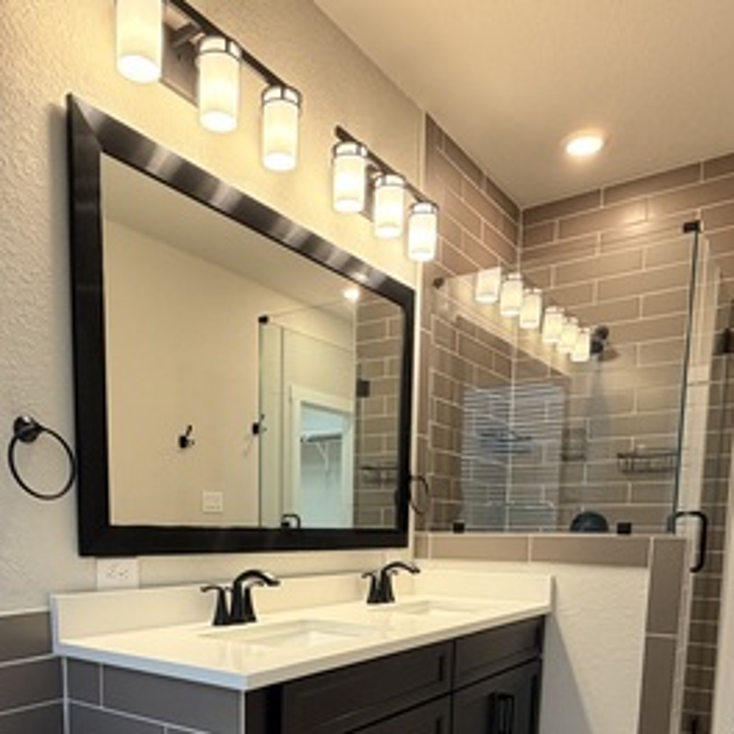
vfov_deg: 49.7
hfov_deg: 53.8
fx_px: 720
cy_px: 623
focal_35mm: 30
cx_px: 314
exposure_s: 1/60
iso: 250
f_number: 2.2
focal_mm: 2.22
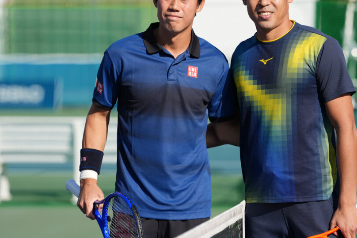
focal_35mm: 190
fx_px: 1884
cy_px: 97
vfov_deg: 7.2
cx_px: 222
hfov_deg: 10.8
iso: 125
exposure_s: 1/2500
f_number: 2.8
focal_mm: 150
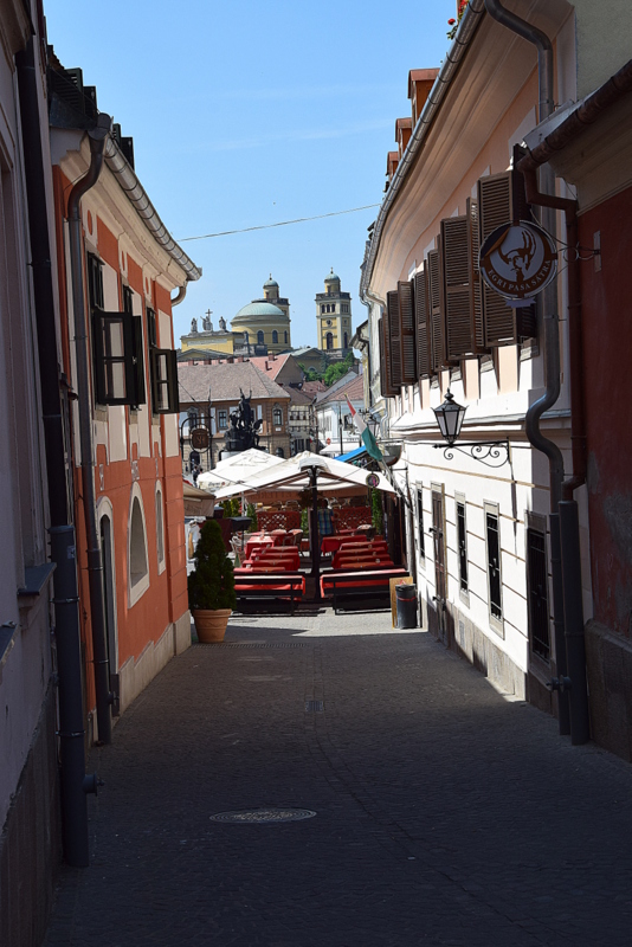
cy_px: 474
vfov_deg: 33.4
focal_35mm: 60
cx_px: 316
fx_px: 1579
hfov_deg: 22.6
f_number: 11
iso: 400
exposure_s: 1/500
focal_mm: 40
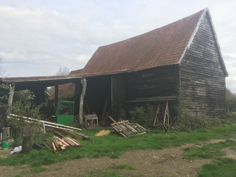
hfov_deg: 61.7
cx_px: 118
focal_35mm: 29
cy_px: 88
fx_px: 198
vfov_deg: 48.2
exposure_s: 1/287
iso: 25
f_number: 2.2
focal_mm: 4.15
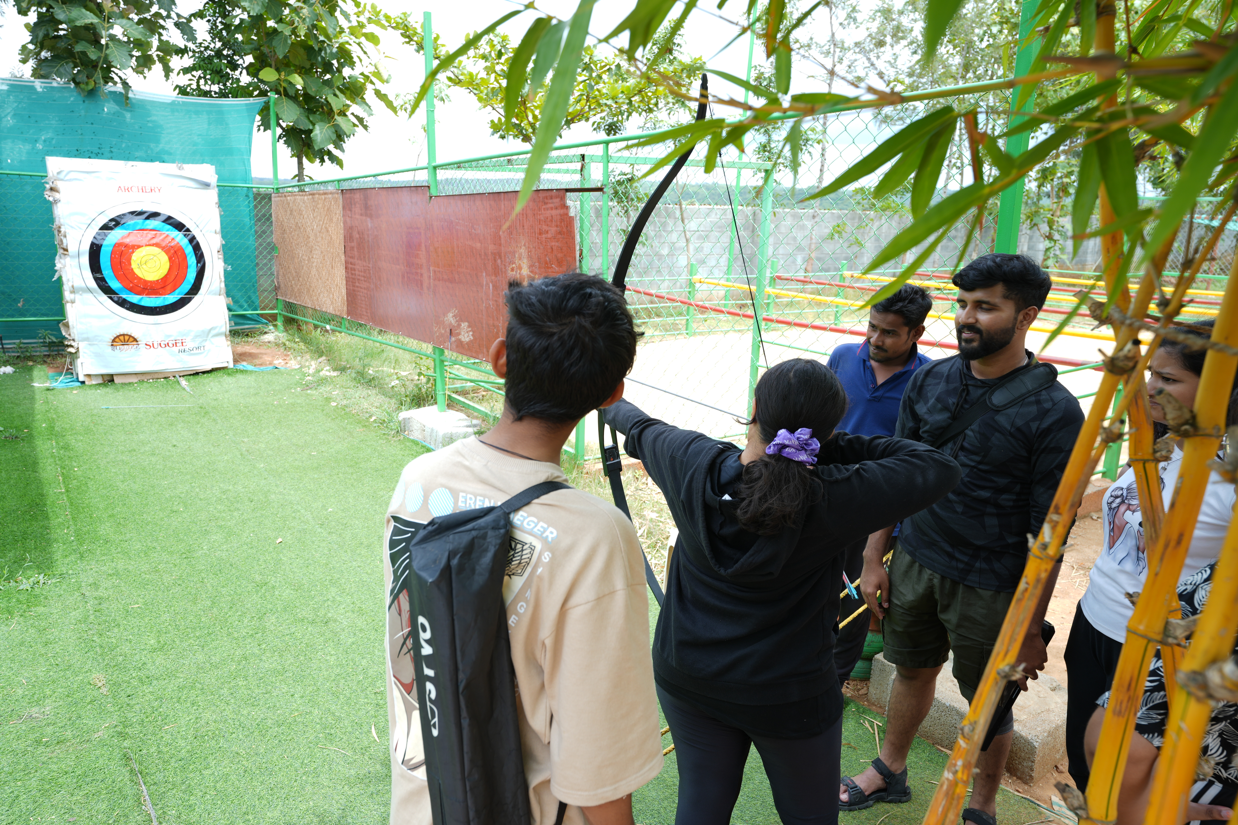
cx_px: 592
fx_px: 829
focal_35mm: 24
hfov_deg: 73.5
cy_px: 419
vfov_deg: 52.9
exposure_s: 1/100
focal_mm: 23.1
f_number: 5.6
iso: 80
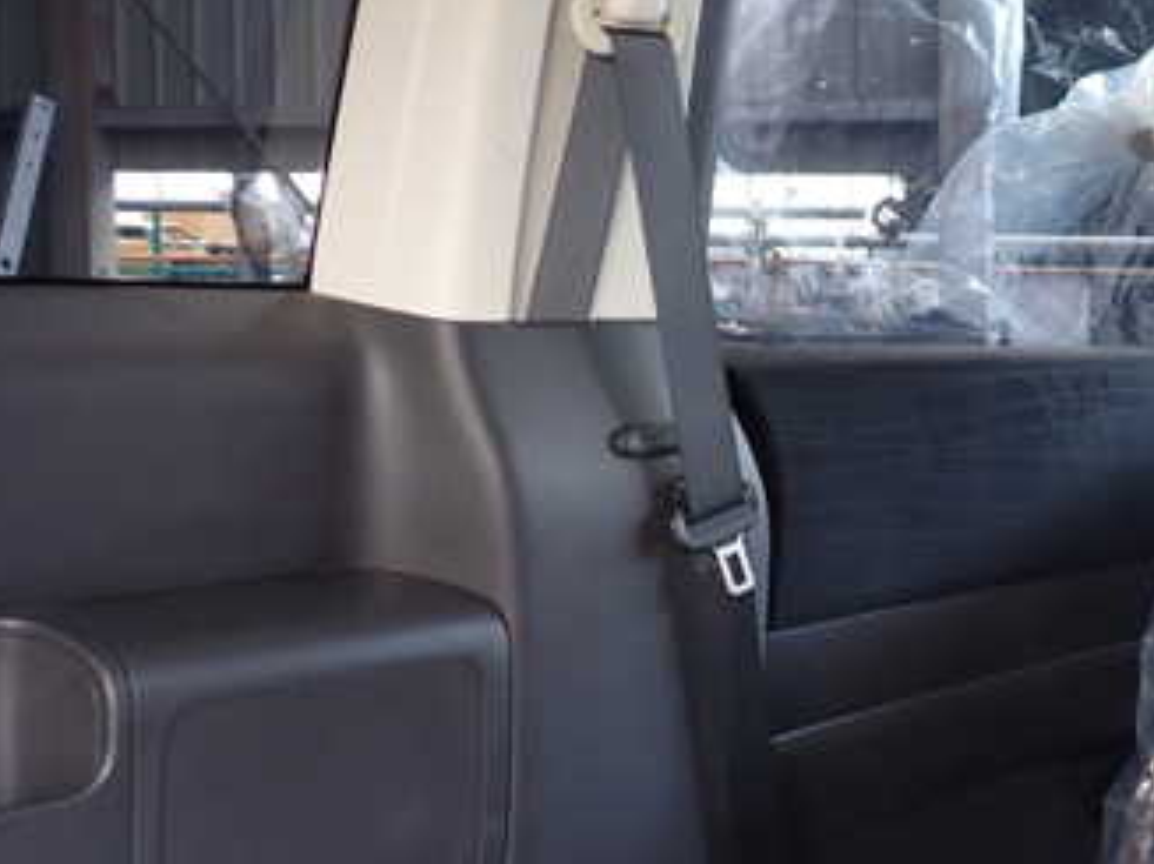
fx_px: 1833
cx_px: 1038
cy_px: 391
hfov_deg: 33.1
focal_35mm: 55
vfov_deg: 26.5
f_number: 2.3
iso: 200
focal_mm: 5.4
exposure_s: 1/40
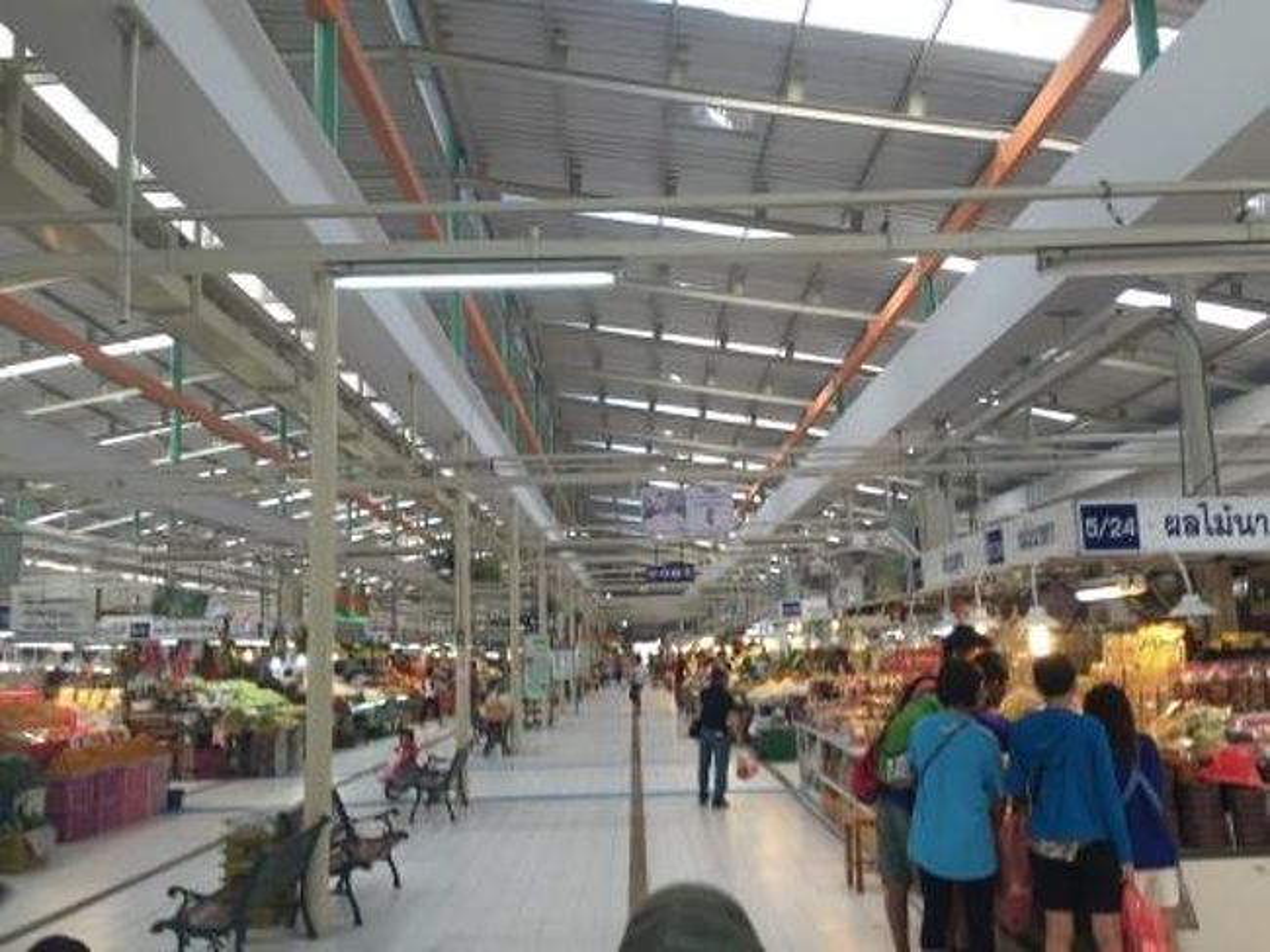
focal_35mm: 29
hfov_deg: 61.7
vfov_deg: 48.2
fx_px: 1064
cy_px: 476
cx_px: 635
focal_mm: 4.15
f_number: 2.2
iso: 32
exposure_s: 1/60
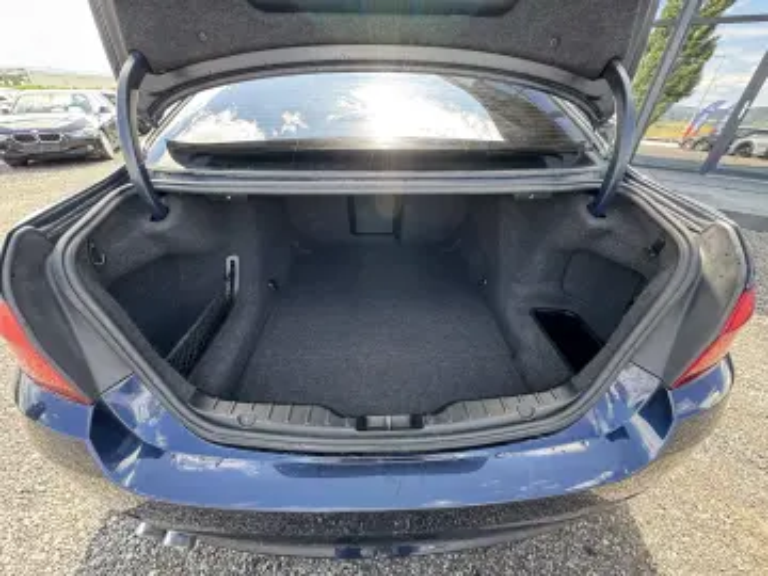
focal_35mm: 14
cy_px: 288
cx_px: 384
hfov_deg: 102.1
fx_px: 311
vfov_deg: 85.7
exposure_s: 1/99
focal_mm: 2.22
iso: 125
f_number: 2.2
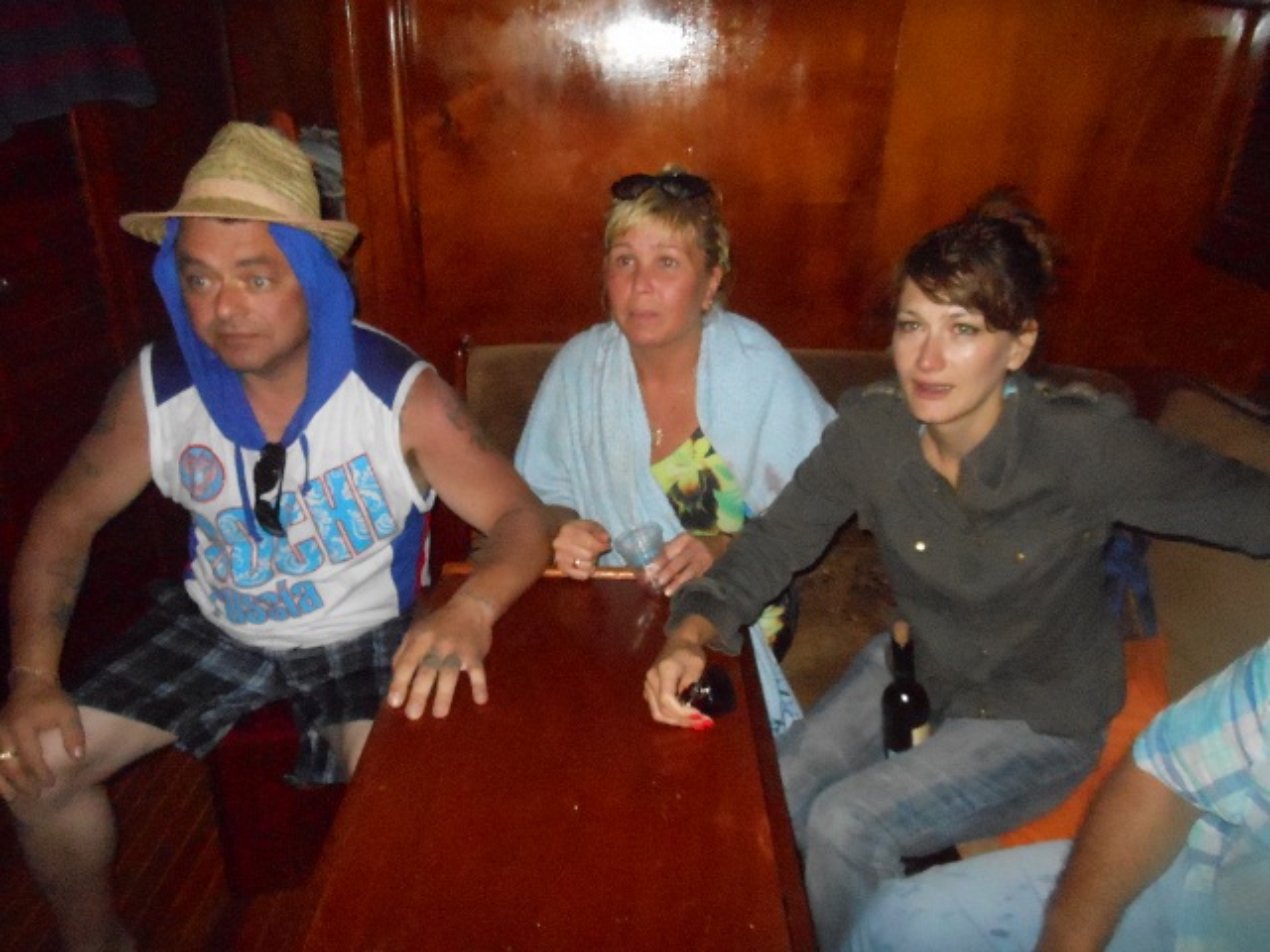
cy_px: 476
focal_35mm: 25
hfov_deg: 69.4
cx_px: 635
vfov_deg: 54.9
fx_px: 917
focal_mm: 4.5
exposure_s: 1/25
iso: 1250
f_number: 10.2
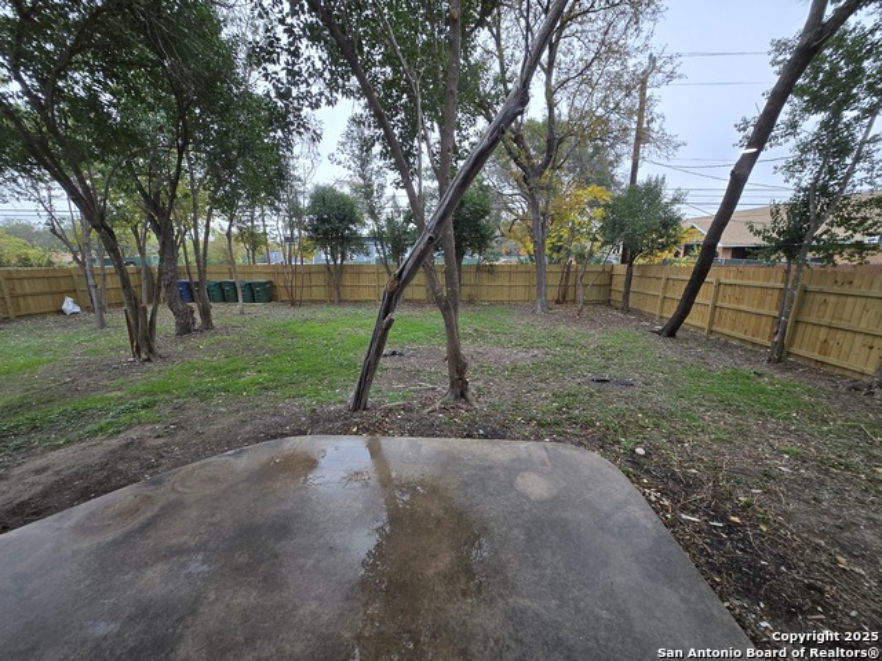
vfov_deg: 89.9
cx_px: 441
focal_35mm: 13
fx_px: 331
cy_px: 330
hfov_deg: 106.2
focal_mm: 1.7
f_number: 2.2
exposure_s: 1/60
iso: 50
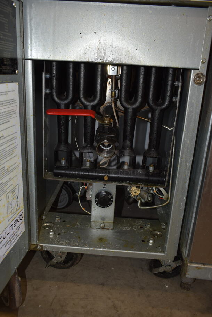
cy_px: 158
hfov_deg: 43.7
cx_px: 106
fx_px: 265
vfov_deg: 61.9
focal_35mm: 30
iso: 200
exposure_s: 1/30
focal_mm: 20
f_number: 5.6
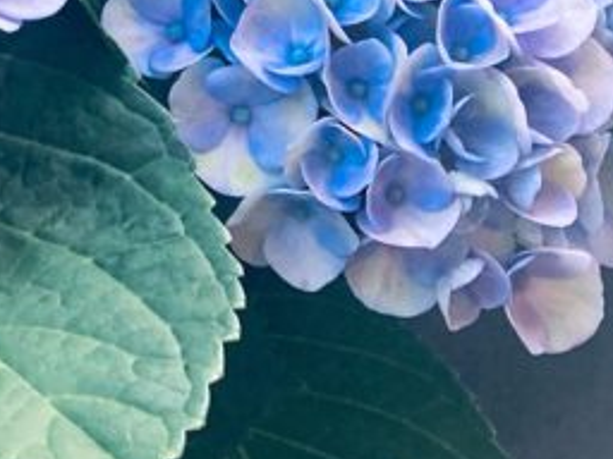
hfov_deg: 16.4
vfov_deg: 12.5
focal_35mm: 112
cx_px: -230
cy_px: -239
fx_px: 1983
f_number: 1.8
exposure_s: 1/50
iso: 125
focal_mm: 3.99
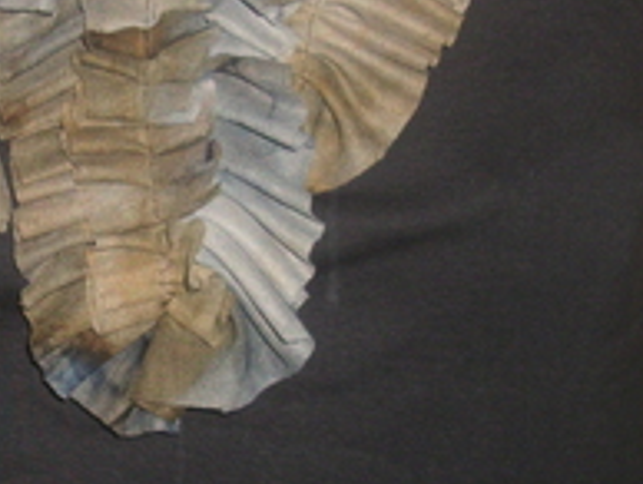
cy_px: 133
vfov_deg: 20.4
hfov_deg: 26.8
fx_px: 1339
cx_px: 186
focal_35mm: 72
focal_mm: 6.2
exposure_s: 1/60
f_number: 2.8
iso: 50
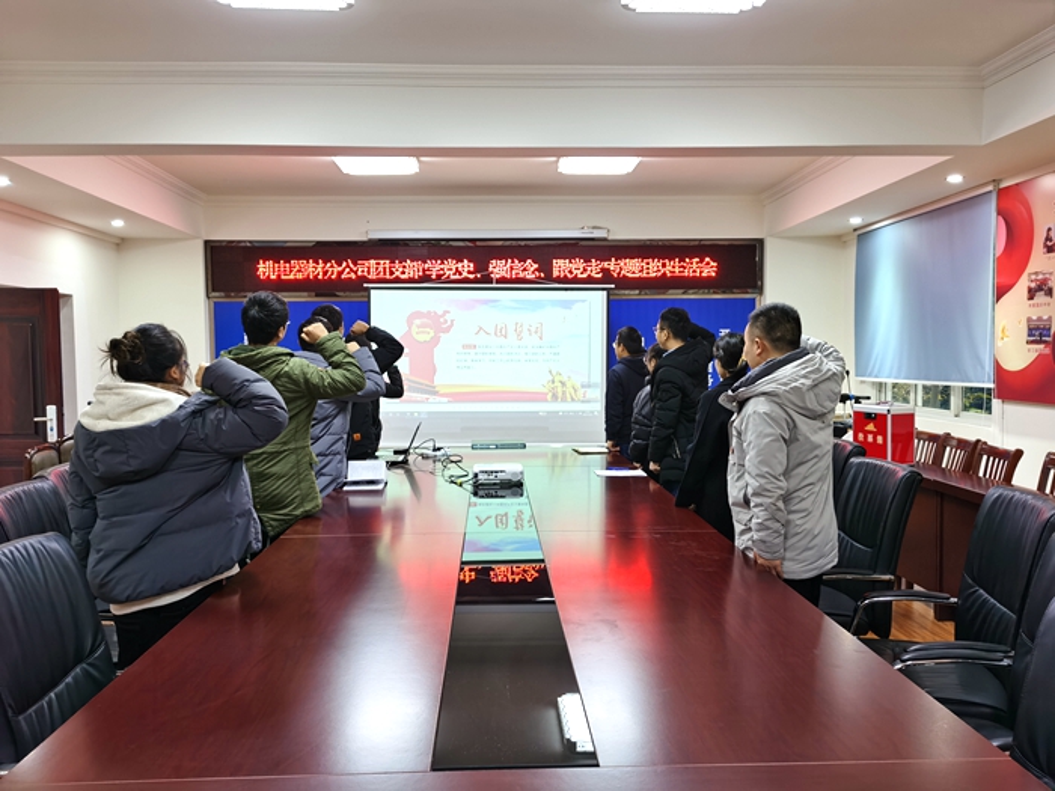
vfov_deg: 51.4
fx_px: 823
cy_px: 396
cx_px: 528
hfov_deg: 65.3
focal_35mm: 27
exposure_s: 1/100
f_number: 1.6
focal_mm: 5.56
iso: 80
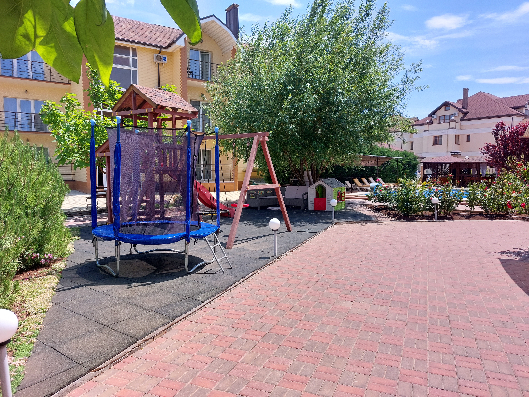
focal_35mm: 24
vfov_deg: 56.8
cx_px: 264
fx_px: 367
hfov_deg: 71.6
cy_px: 198
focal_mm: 5.23
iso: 25
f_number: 1.8
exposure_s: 1/716
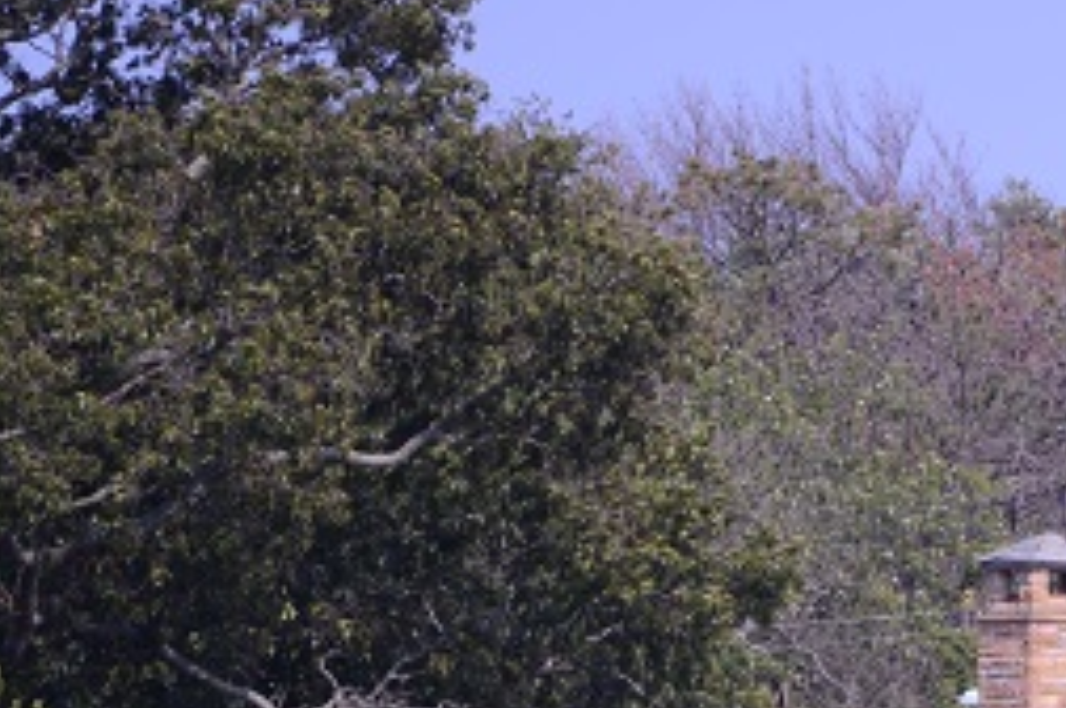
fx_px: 27444
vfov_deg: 1.5
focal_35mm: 928
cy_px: 822
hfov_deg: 2.2
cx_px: 1089
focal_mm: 200
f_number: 11
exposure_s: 1/400
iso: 100
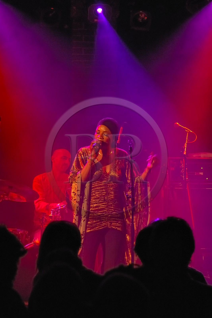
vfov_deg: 19.5
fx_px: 927
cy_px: 159
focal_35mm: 105
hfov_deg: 13.0
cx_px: 106
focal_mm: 70
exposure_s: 1/30
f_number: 4
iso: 800
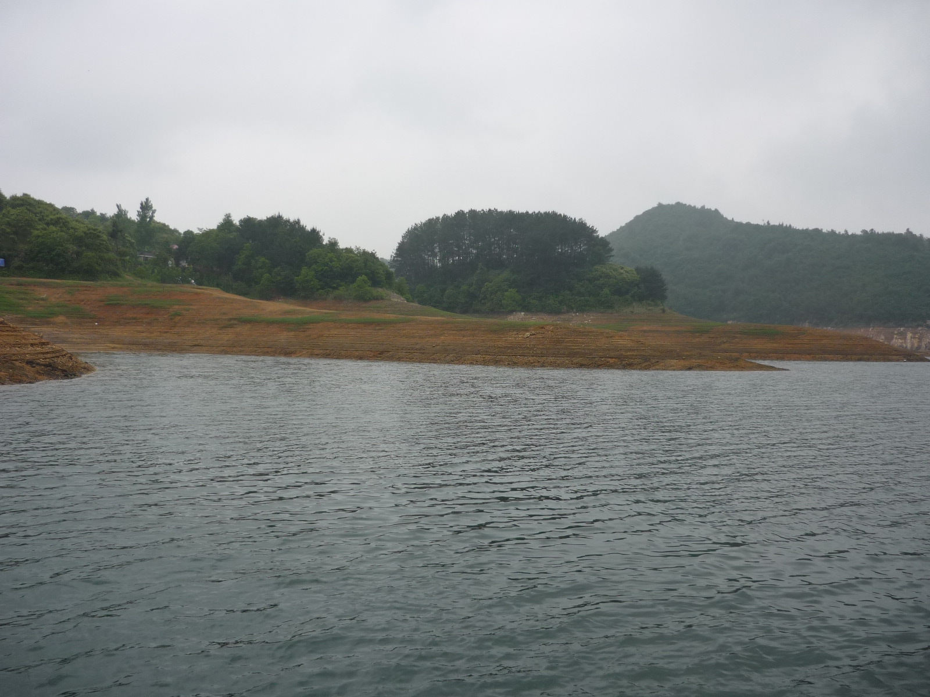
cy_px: 348
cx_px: 465
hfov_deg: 55.4
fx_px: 887
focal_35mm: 33
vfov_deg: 42.9
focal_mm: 5.5
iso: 100
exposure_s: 1/640
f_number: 2.8
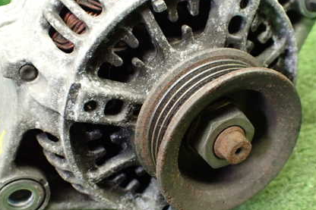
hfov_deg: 43.4
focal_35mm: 45
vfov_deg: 29.8
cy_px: 118
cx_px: 188
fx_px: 395
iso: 800
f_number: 2.3
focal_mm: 5.4
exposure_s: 1/60
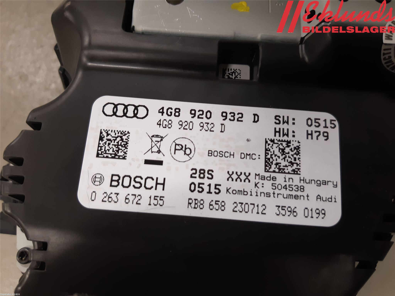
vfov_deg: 53.1
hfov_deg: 67.3
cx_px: 198
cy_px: 148
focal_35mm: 26
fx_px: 297
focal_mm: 3.93
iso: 80
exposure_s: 1/50
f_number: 1.7
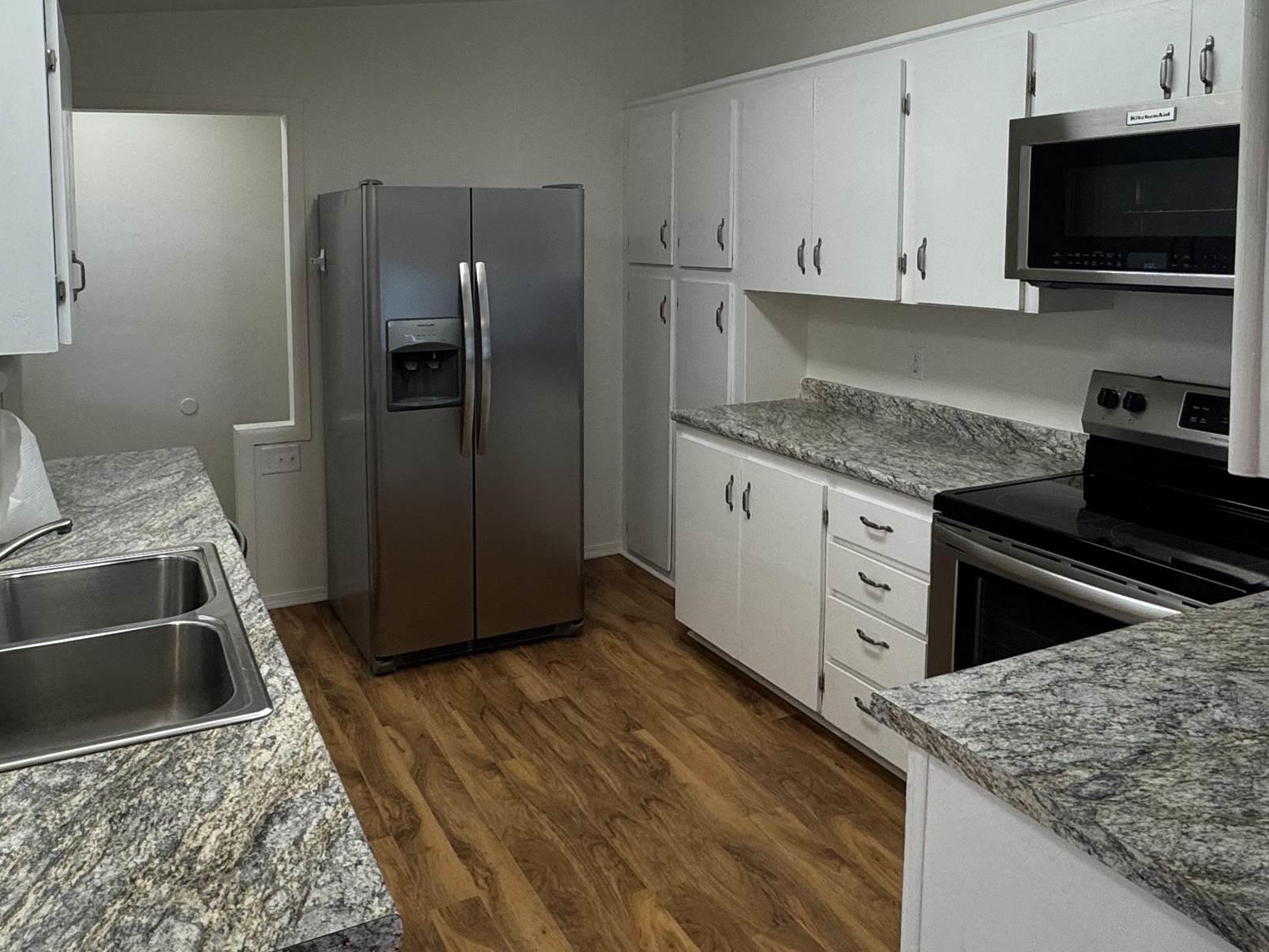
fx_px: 990
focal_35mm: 27
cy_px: 327
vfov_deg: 50.6
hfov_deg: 65.0
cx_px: 546
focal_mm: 2.22
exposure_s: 1/120
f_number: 2.2
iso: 125
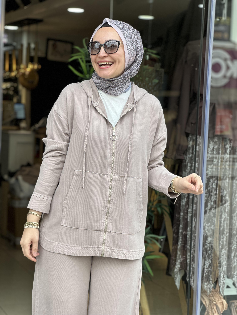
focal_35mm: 77
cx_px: 118
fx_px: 703
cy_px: 158
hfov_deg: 19.1
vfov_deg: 25.3
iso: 32
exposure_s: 1/121
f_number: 2.8
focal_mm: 9
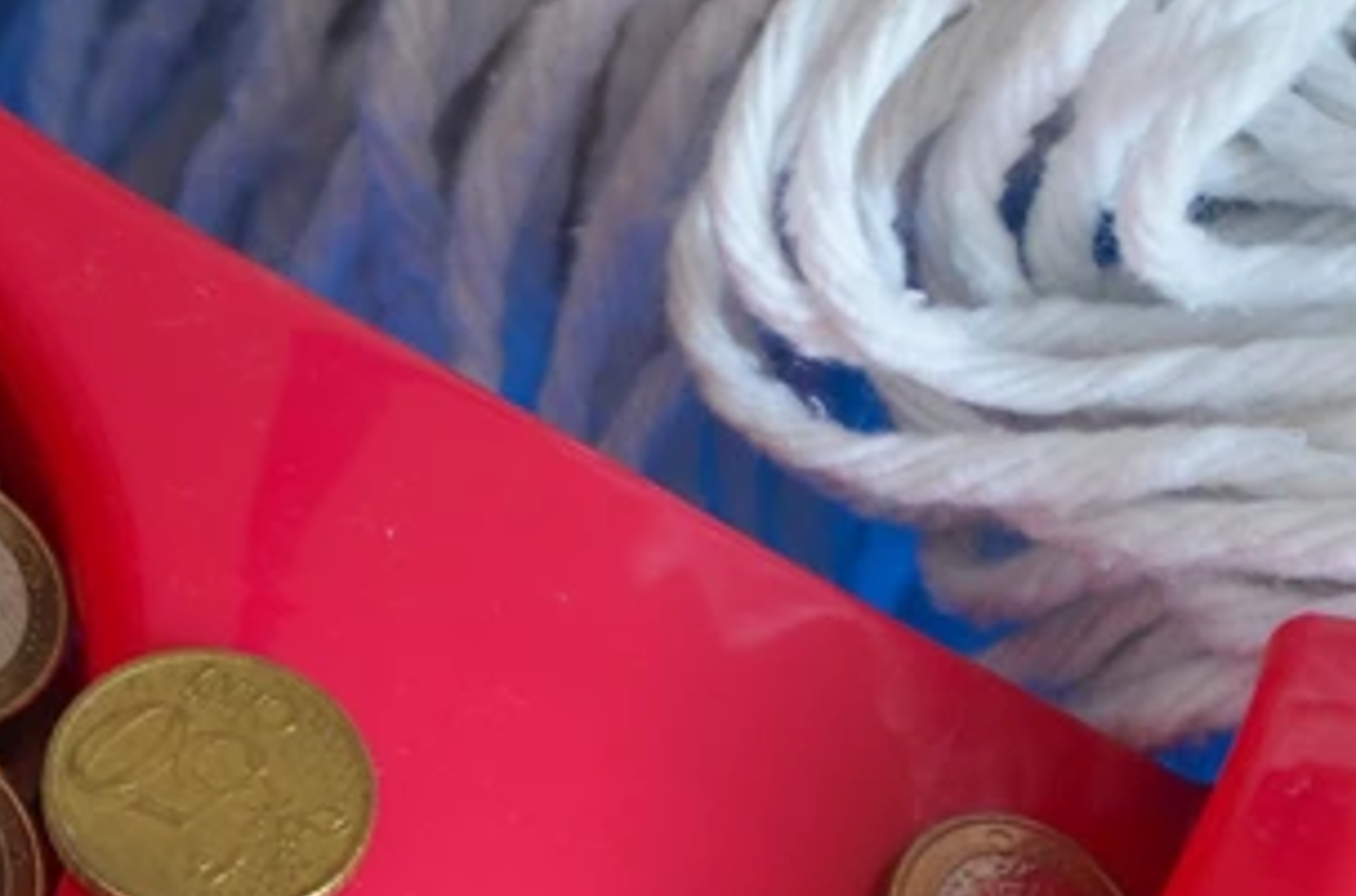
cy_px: 312
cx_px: 112
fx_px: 19937
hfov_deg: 3.9
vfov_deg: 2.6
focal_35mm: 531
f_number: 5.6
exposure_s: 1
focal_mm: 105
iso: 250
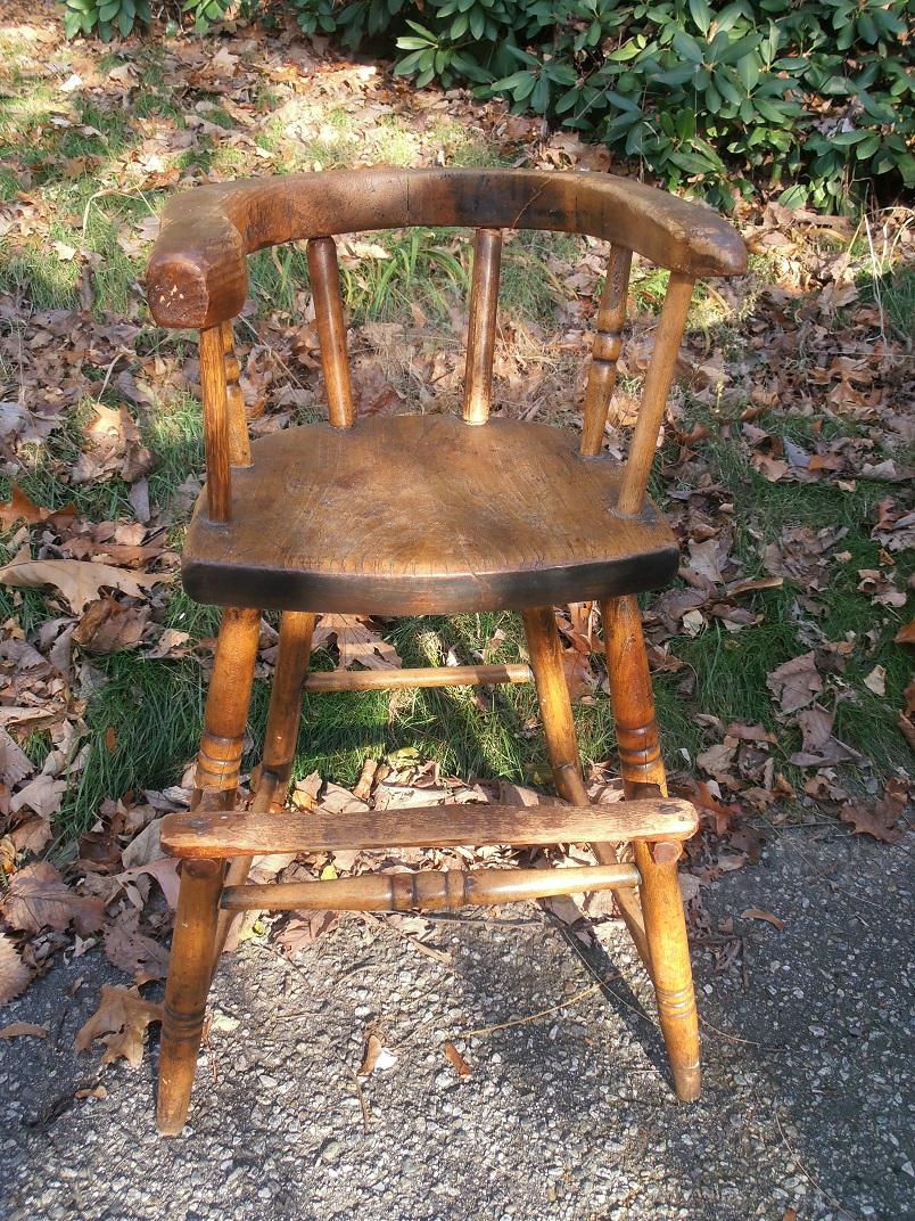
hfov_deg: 42.9
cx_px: 458
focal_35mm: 33
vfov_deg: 55.4
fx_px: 1163
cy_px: 610
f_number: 3.6
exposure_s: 1/60
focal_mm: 5.93
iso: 80
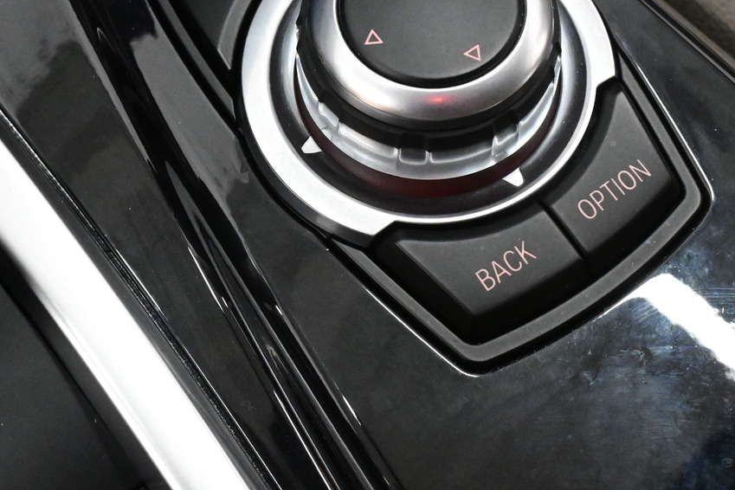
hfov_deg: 31.9
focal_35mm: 63
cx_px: 397
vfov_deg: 21.0
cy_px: 30
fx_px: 1286
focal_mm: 22
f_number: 9
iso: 8000
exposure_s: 1/60
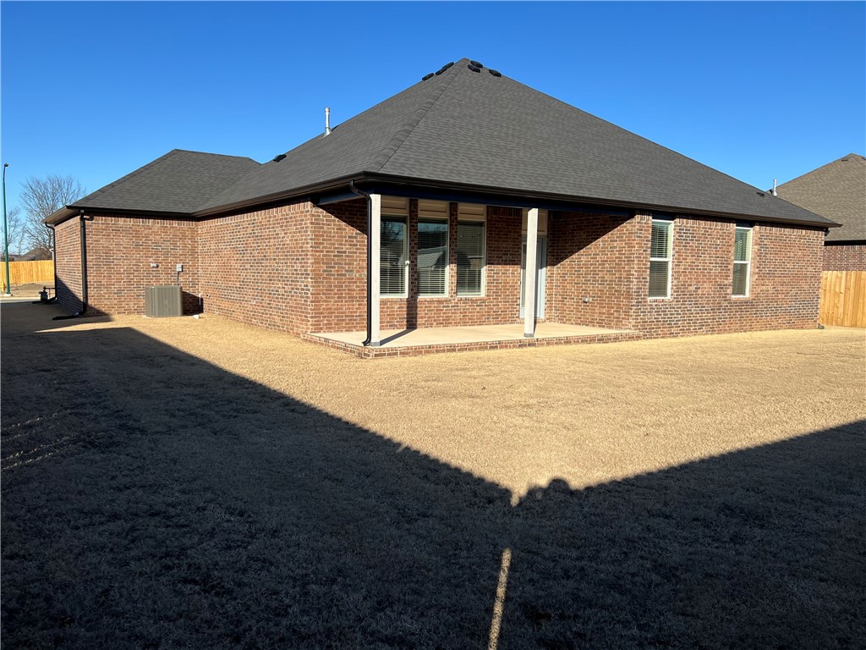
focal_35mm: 26
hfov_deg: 67.3
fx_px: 650
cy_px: 325
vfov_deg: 53.1
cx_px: 433
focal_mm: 5.7
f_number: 1.5
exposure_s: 1/3704
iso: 50
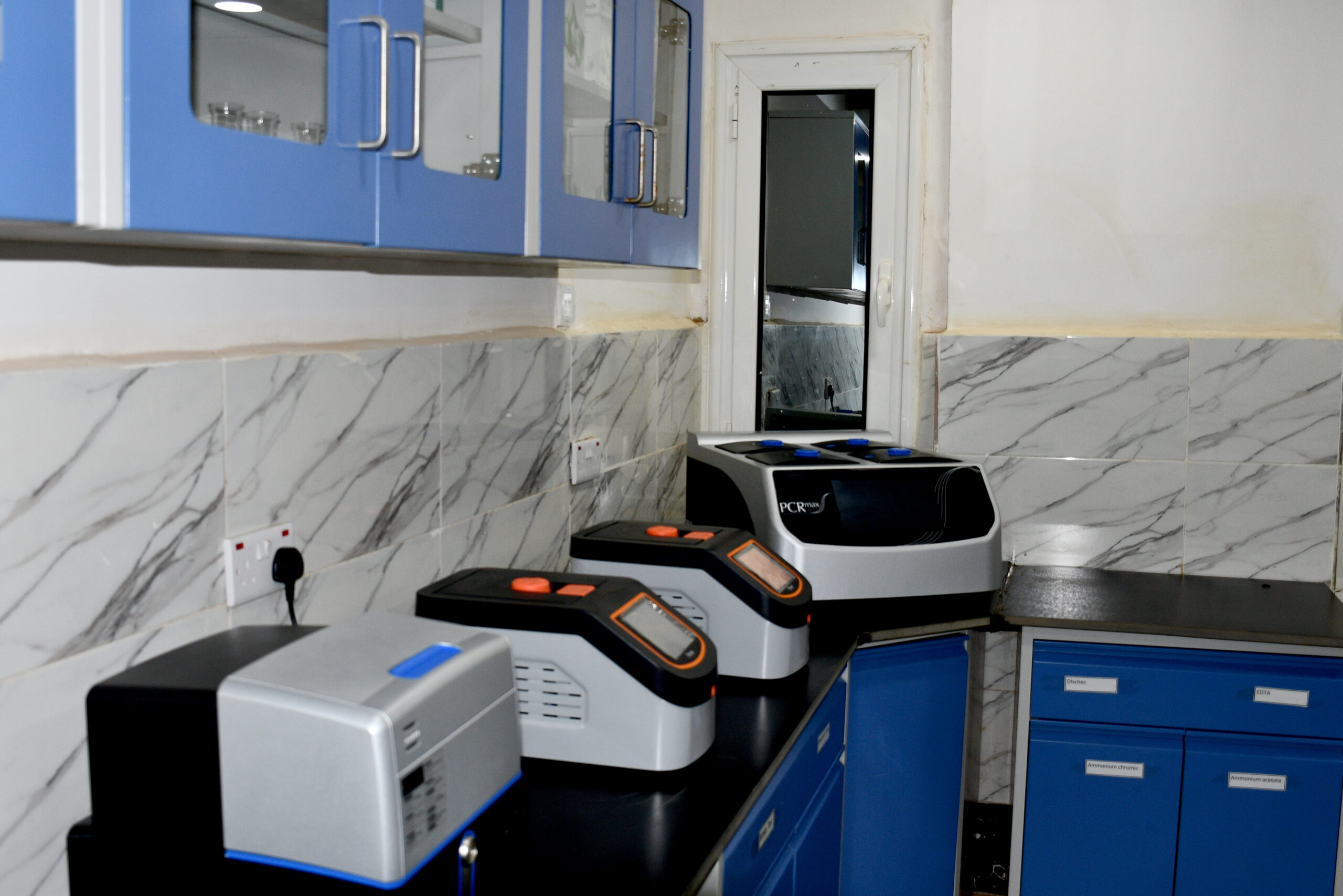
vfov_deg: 36.9
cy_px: 448
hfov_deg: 53.1
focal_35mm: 36
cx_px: 672
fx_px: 1343
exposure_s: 1/80
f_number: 3.5
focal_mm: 18
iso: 400
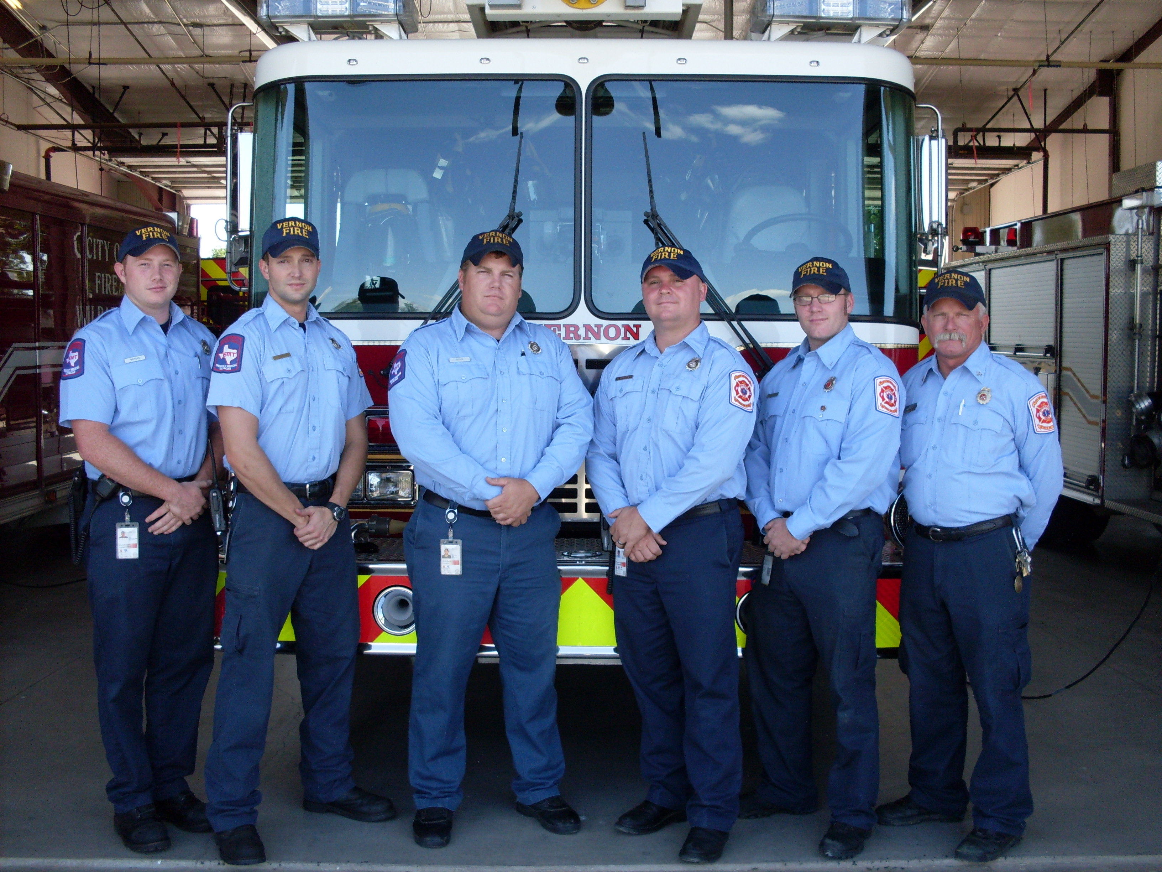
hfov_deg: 49.0
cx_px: 581
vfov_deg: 37.7
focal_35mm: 38
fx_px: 1276
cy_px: 436
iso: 80
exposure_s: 1/180
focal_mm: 6.3
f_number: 2.8
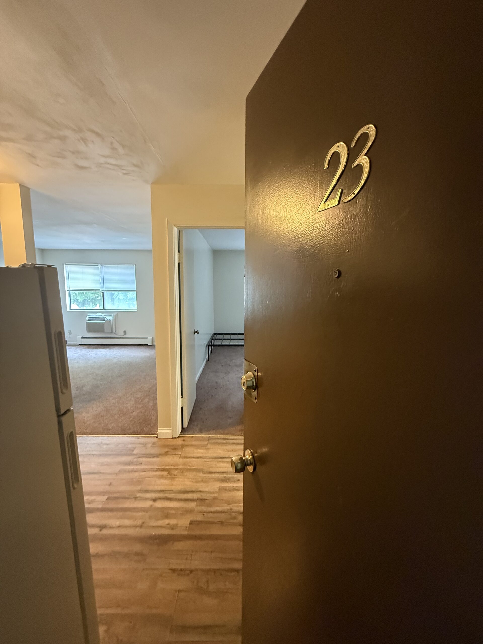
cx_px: 242
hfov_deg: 85.7
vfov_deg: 102.1
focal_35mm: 14
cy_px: 322
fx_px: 260
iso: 800
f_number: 2.2
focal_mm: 2.22
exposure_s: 1/60
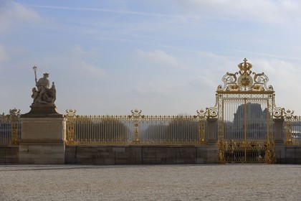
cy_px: 100
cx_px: 150
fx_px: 878
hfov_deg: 19.5
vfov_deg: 13.0
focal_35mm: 105
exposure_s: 1/320
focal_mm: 105
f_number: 10
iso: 200
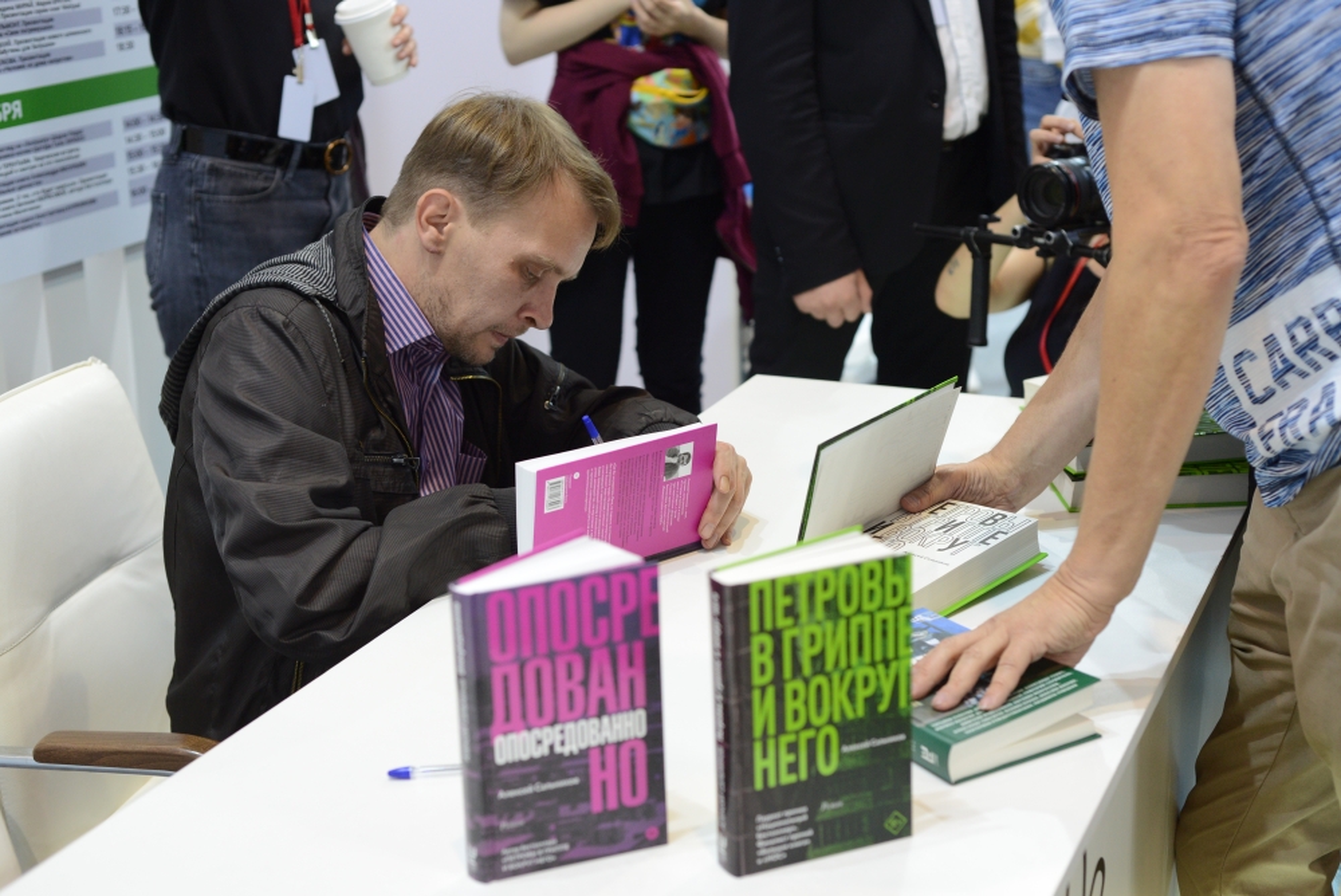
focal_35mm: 50
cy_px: 448
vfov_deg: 27.0
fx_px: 1864
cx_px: 670
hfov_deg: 39.6
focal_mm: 50
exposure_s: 1/125
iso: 1600
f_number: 3.5
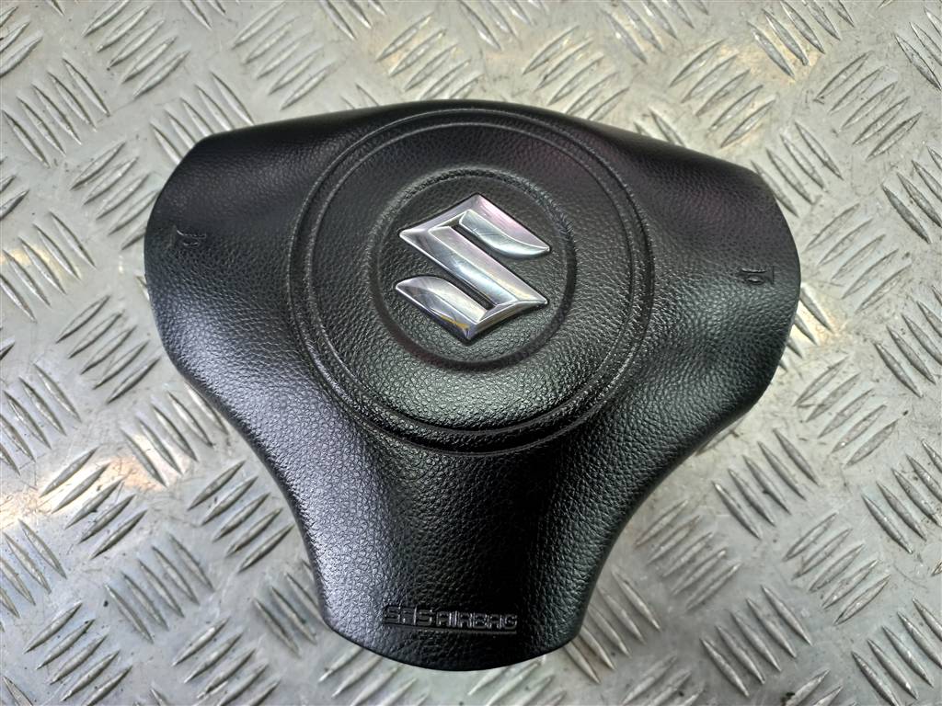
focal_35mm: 25
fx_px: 680
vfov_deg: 54.9
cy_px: 353
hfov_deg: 69.4
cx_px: 471
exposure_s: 1/50
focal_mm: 4.6
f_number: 1.8
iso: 80
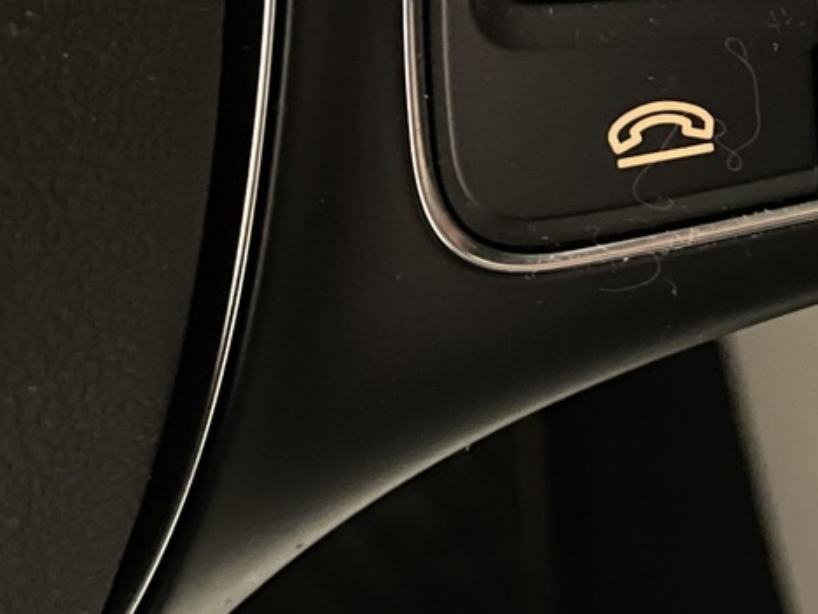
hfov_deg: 23.8
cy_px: -254
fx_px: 1890
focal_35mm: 80
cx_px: 720
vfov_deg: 17.0
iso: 1600
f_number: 1.6
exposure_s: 1/30
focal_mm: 4.2
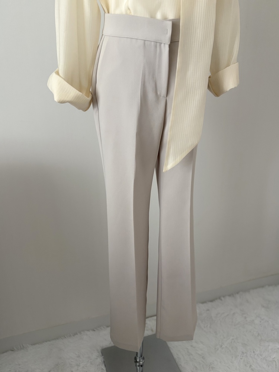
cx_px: 140
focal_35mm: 26
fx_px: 279
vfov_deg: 67.3
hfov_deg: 53.1
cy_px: 186
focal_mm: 5.96
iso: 160
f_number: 1.6
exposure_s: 1/60
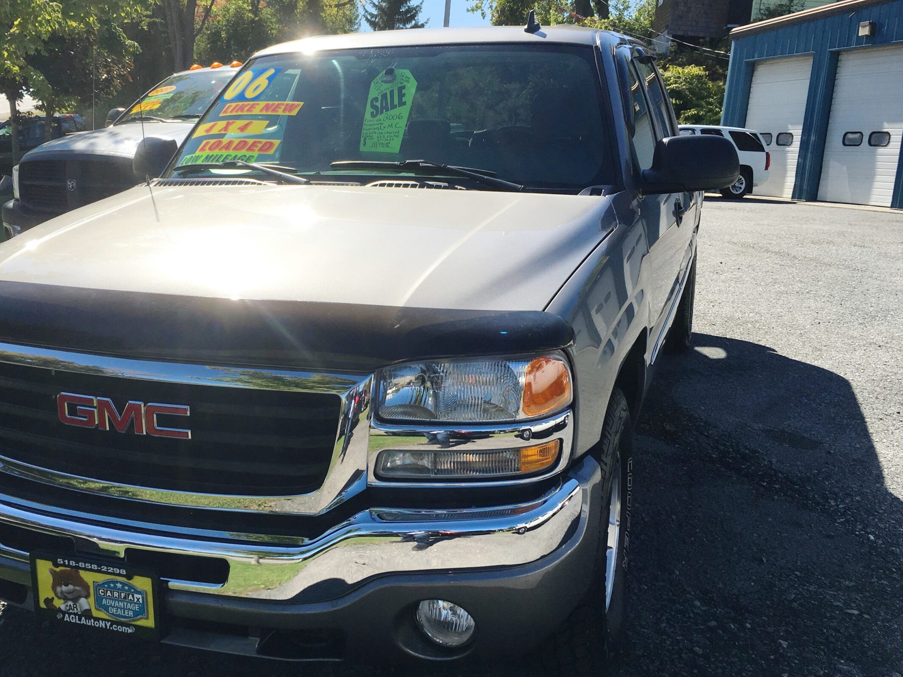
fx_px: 913
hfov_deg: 52.4
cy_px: 311
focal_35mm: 35
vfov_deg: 40.7
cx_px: 378
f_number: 2.2
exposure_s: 1/1508
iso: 25
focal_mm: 4.15
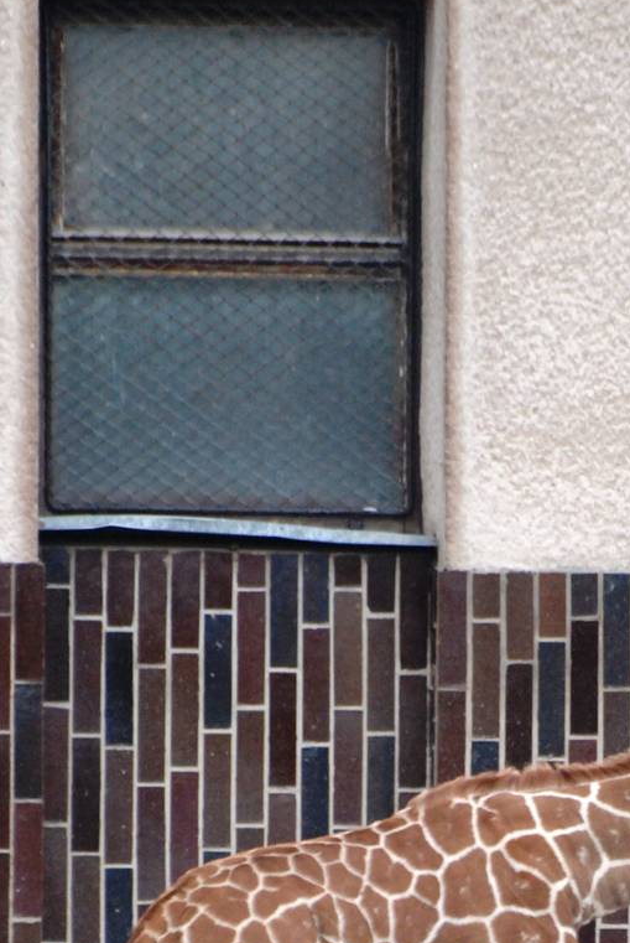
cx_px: 544
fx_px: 24774
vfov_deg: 2.2
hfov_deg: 1.5
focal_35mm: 946
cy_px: 918
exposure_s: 1/1000
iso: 1000
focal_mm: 300
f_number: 5.6
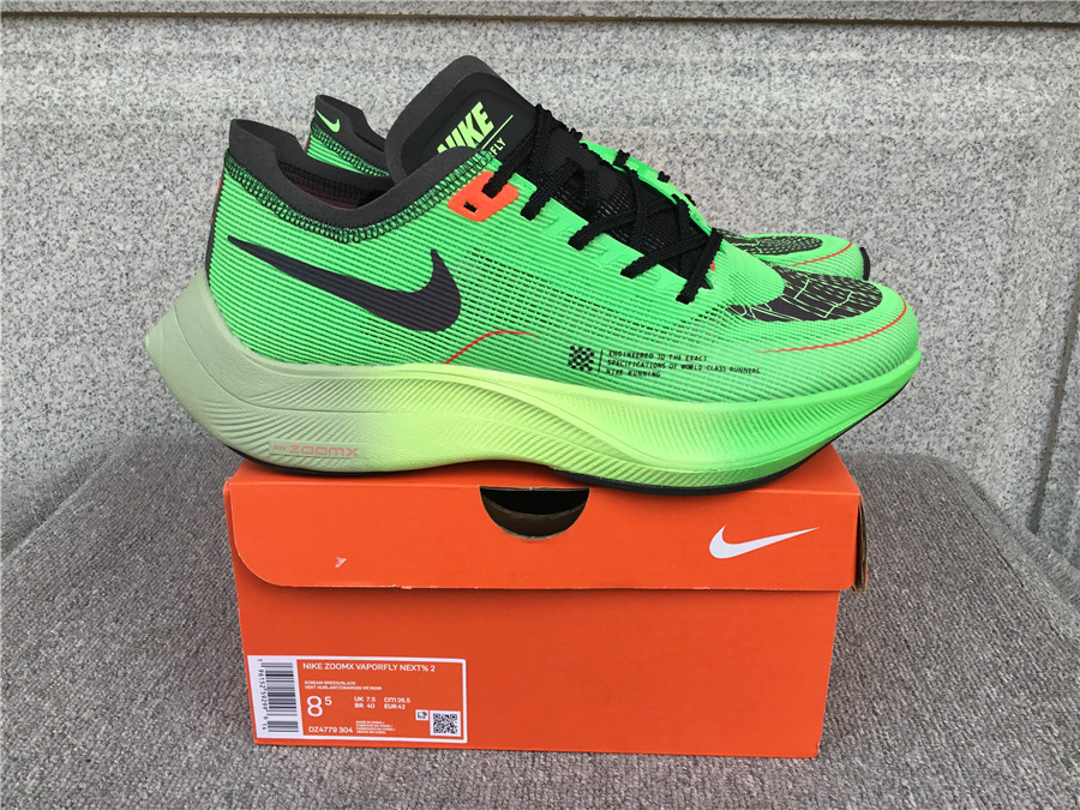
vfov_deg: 45.4
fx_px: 967
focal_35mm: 31
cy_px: 405
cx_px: 540
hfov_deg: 58.4
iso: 25
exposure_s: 1/375
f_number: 2.4
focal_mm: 3.3
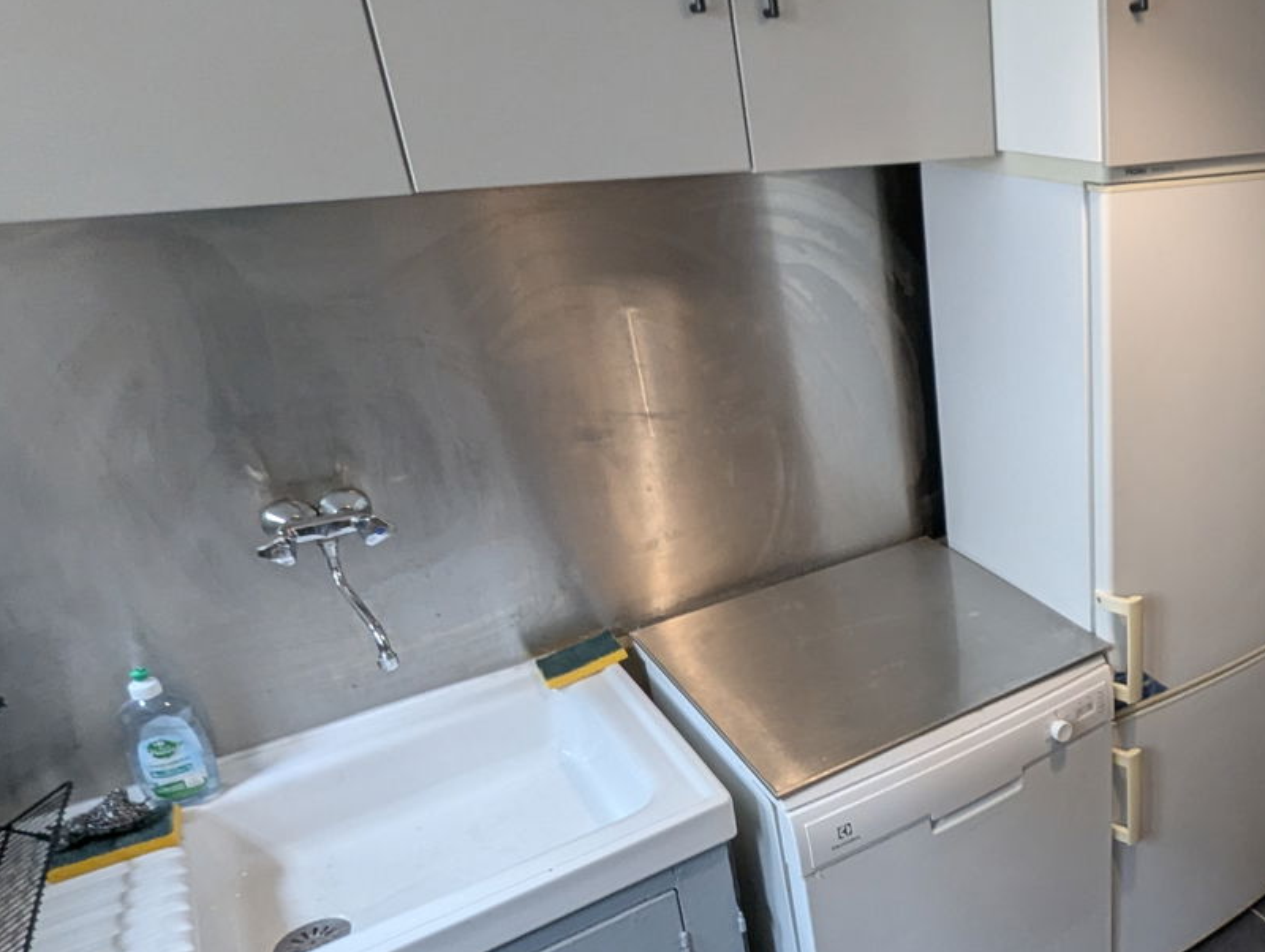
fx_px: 951
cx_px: 1134
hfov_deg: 57.9
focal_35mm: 26
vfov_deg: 53.2
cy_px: 490
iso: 114
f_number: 2.2
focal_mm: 1.95
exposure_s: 1/33.3
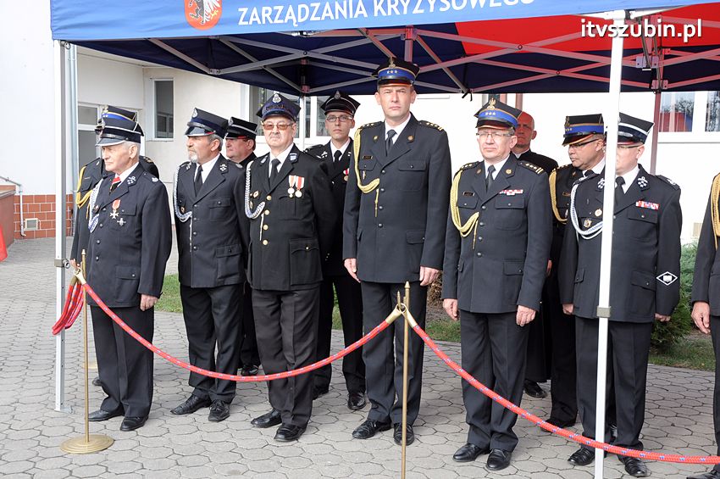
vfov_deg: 34.1
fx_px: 779
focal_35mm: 39
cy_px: 240
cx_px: 360
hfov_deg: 49.6
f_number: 8
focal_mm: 26
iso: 500
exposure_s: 1/250
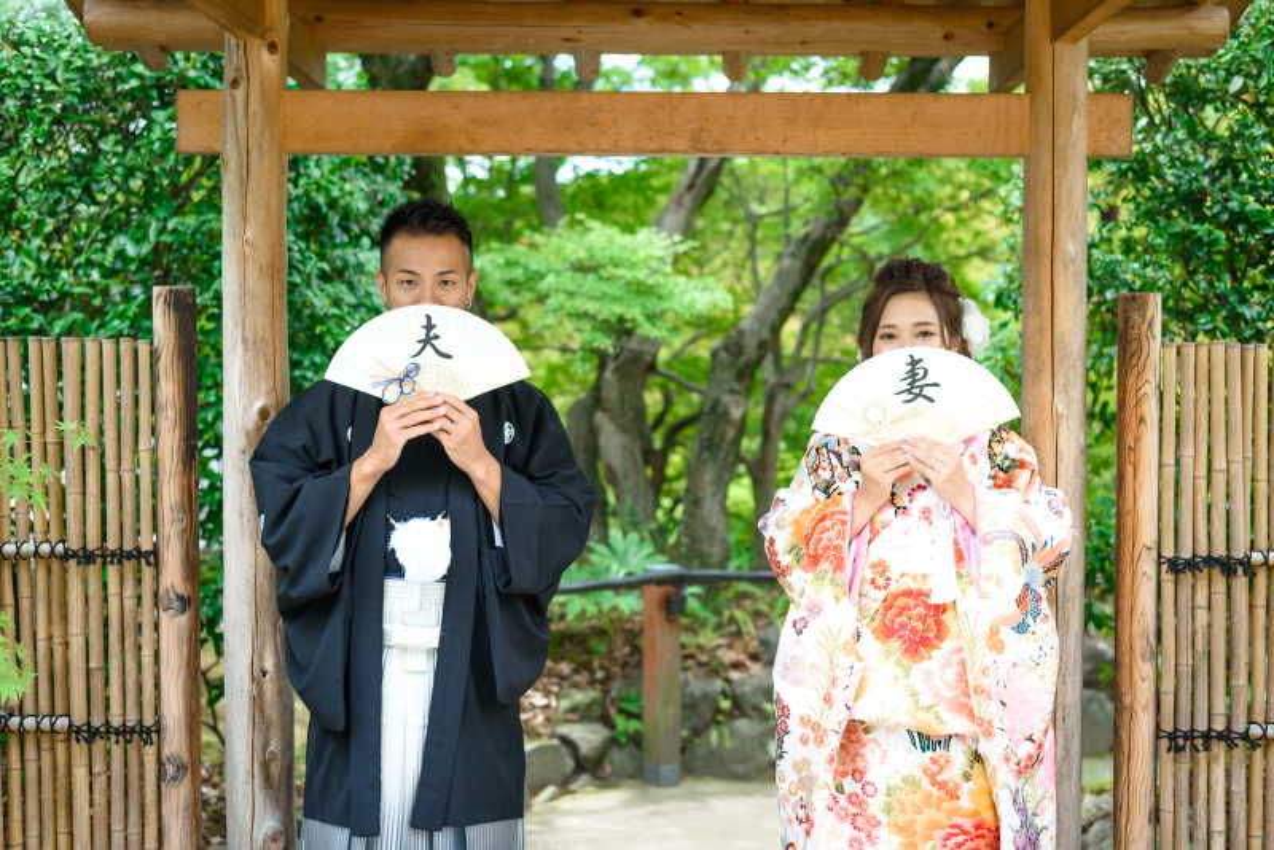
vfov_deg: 27.0
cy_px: 425
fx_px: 1770
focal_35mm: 50
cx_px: 637
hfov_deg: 39.6
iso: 400
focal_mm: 50
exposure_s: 1/1000
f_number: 2.8
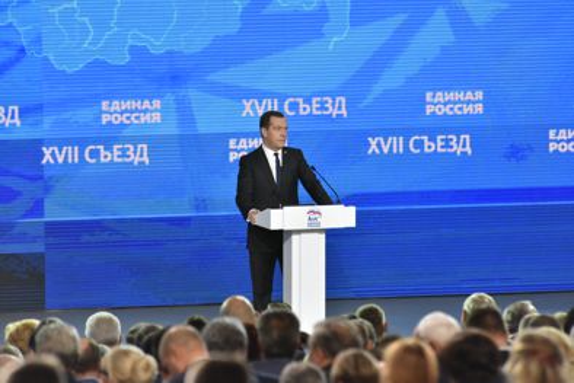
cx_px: 287
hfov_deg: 5.2
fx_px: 6380
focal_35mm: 400
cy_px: 192
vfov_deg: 3.4
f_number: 7.1
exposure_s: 1/200
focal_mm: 400
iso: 4000
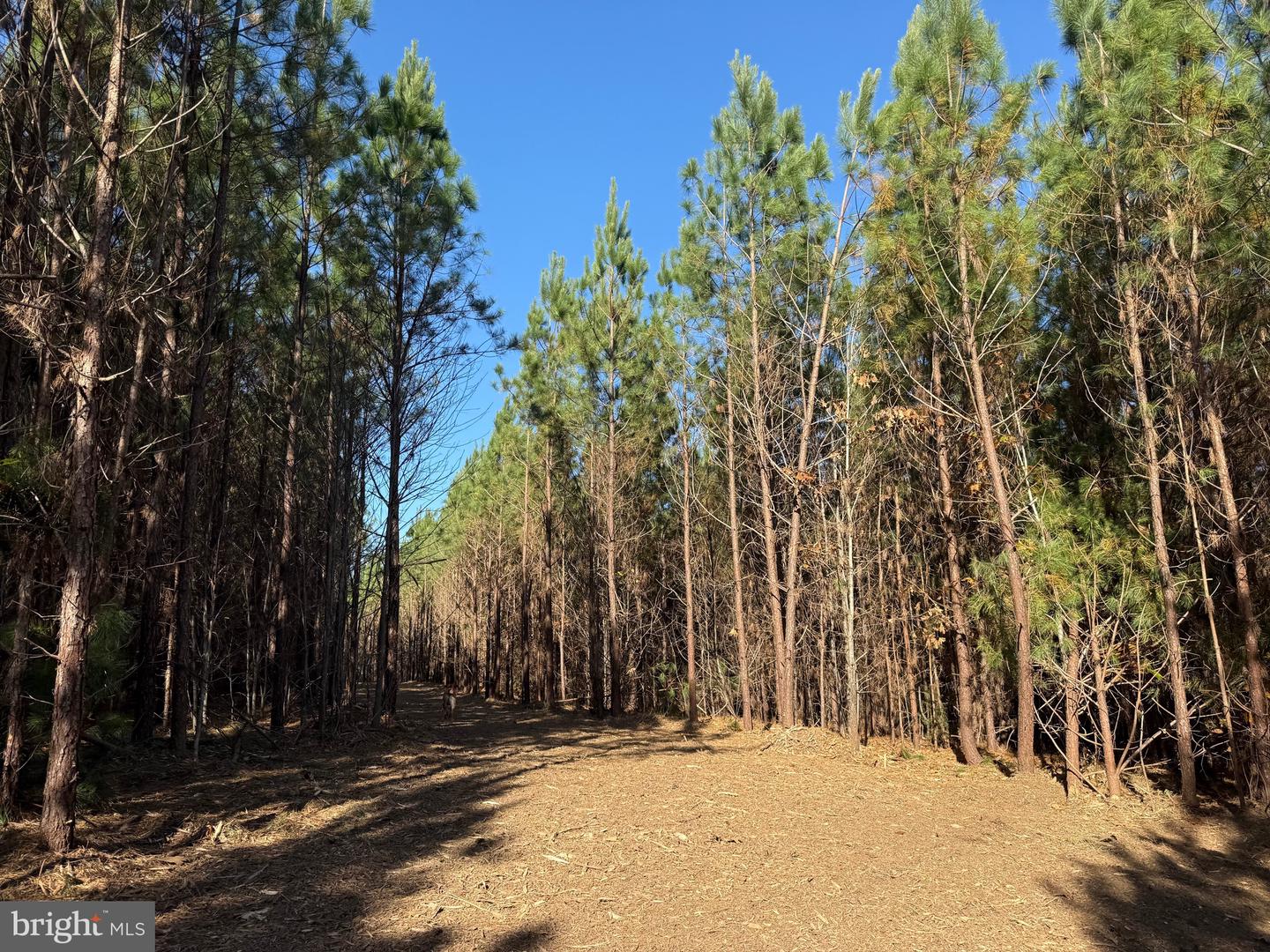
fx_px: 881
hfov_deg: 71.6
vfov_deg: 56.8
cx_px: 635
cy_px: 476
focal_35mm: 24
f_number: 1.78
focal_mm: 6.76
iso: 80
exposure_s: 1/1901
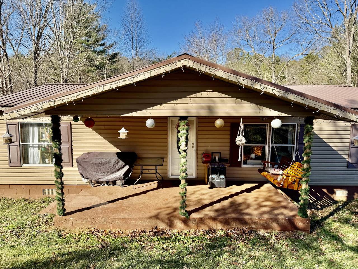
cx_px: 179
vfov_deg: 56.8
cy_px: 134
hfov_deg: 71.6
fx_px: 248
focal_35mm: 24
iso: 80
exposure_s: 1/2169
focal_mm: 6.76
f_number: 1.78
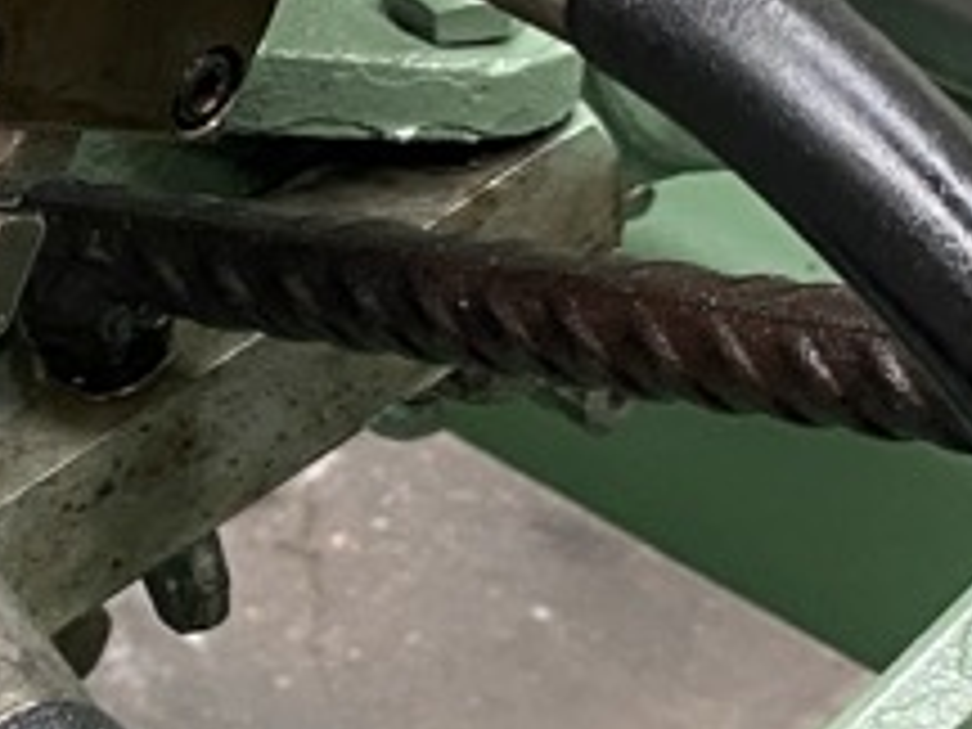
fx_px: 4324
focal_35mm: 154
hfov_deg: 11.8
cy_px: 50
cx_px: -814
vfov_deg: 9.6
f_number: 1.8
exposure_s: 1/60
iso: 125
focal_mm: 4.25
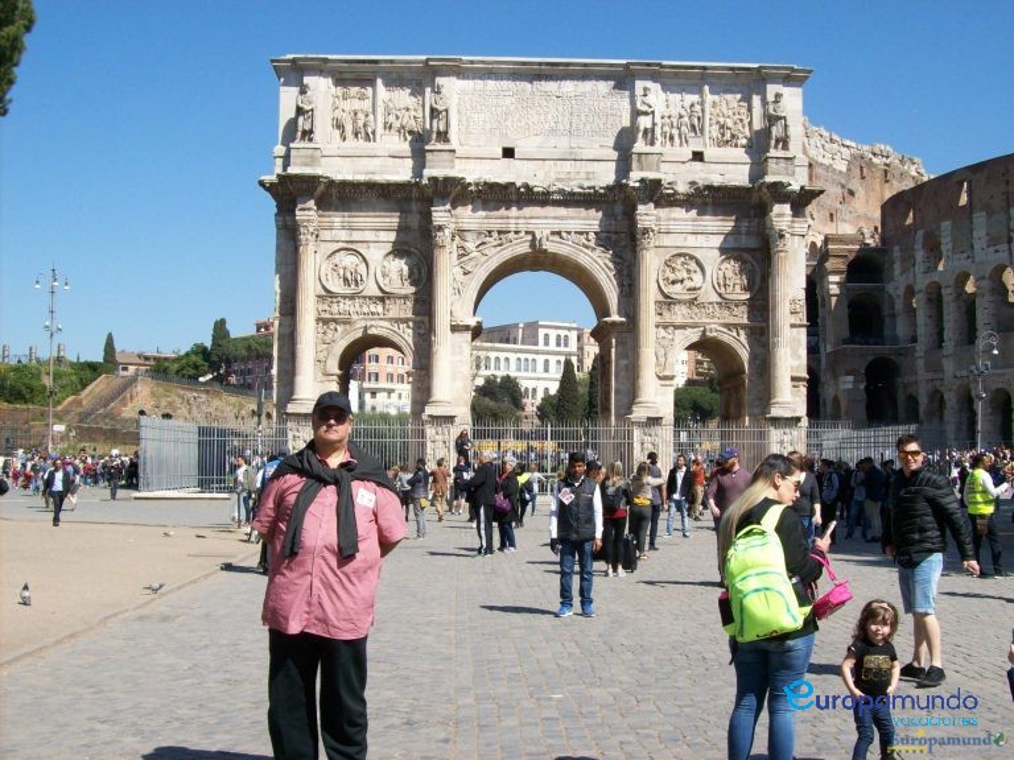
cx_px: 507
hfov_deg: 42.1
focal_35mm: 45
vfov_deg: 32.2
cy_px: 380
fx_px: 1318
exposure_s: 1/452
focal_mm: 7.6
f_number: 5.4
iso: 80
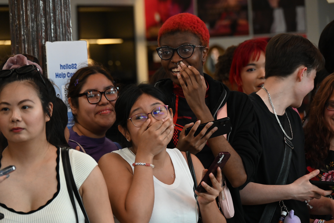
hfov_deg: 9.8
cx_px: 167
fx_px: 1949
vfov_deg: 6.5
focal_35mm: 210
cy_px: 112
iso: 2500
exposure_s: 1/200
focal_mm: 210
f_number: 8
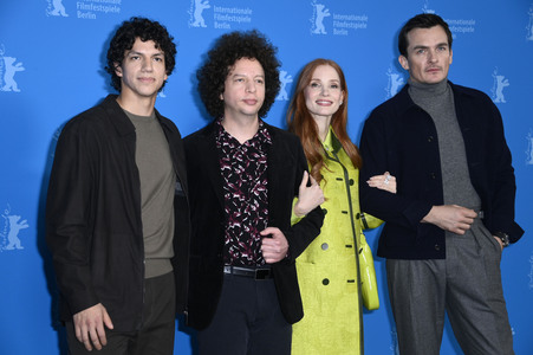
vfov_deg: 18.9
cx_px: 266
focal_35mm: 72
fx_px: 1065
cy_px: 178
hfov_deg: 28.1
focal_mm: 72
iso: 1000
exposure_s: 1/200
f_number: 5.6
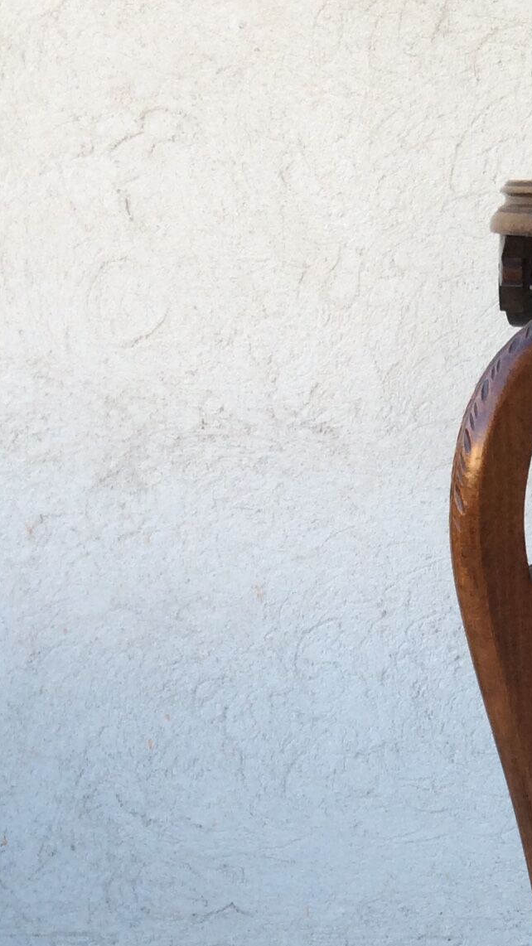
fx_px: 1982
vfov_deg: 26.6
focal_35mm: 79
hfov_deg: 14.5
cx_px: 747
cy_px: 660
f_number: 2.4
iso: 32
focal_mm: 3.3
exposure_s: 1/108
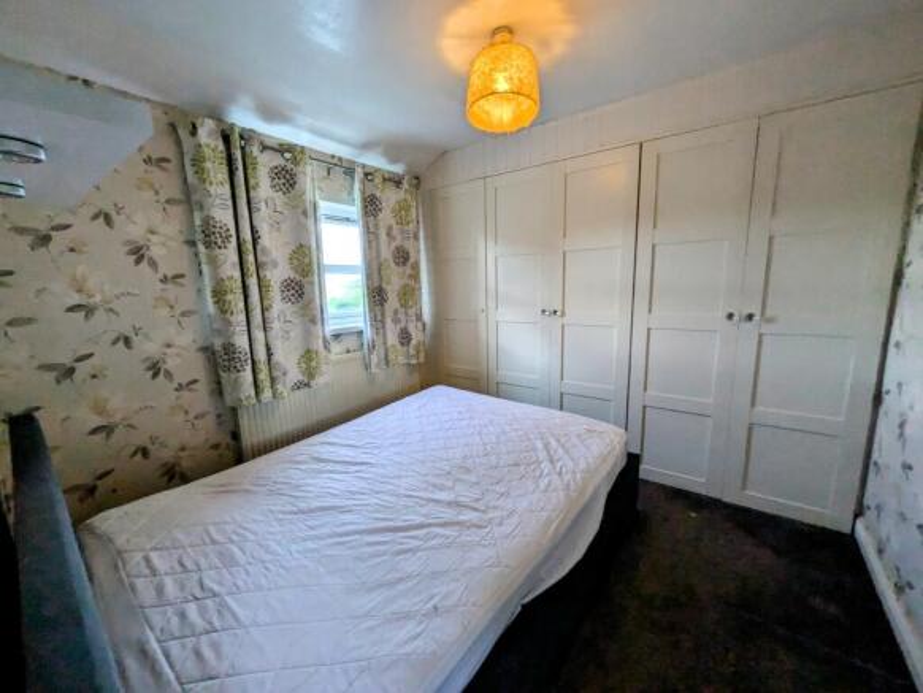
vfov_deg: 85.7
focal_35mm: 14
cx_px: 462
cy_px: 346
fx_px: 373
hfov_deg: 102.0
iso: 286
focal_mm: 1.83
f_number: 2.2
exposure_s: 1/25
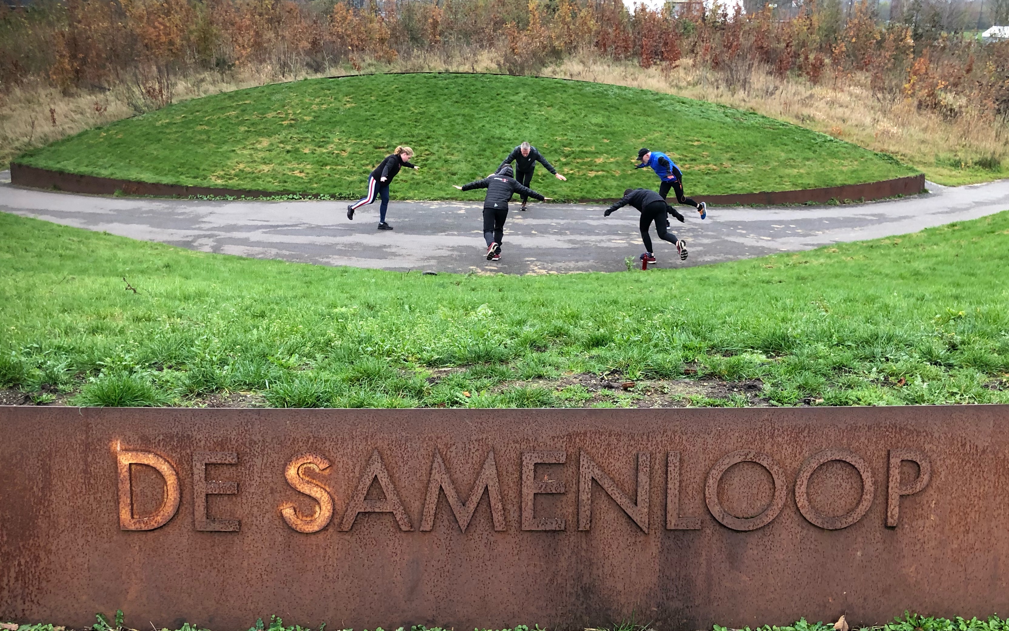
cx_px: 505
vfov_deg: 35.2
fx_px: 990
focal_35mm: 36
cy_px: 385
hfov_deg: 54.0
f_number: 1.8
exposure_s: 1/30
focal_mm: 3.99
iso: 32
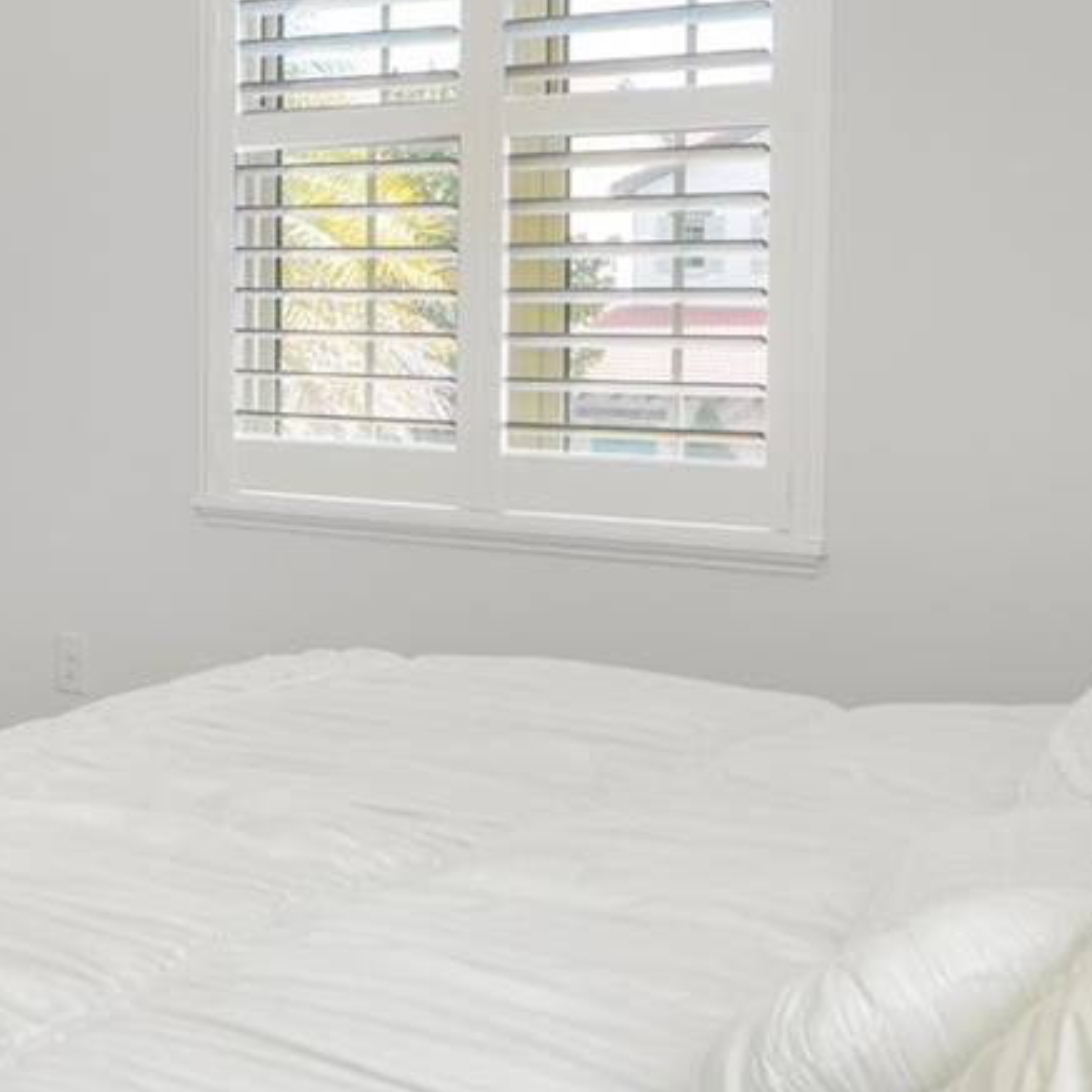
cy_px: 165
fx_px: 1999
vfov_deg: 29.6
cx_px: 30
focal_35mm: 56
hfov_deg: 28.8
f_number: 3.2
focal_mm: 12
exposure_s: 1/80
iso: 100
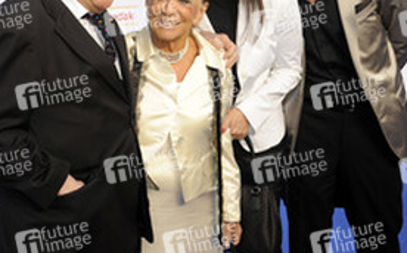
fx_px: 831
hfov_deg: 27.4
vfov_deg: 17.2
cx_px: 161
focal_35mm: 75
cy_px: 56
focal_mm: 45
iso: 640
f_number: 5.6
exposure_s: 1/160
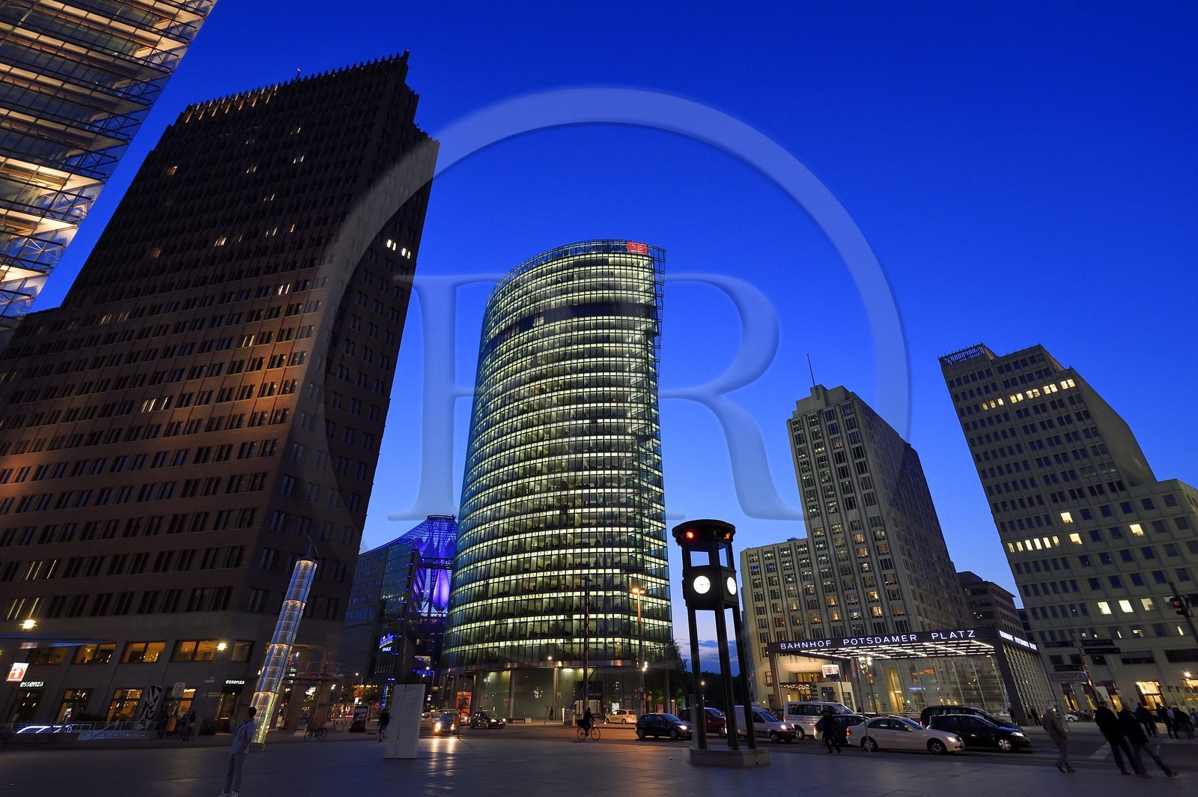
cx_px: 599
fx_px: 565
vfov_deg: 70.3
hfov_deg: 93.3
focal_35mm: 17
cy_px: 398
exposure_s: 1/80
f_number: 5
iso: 3200
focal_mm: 17
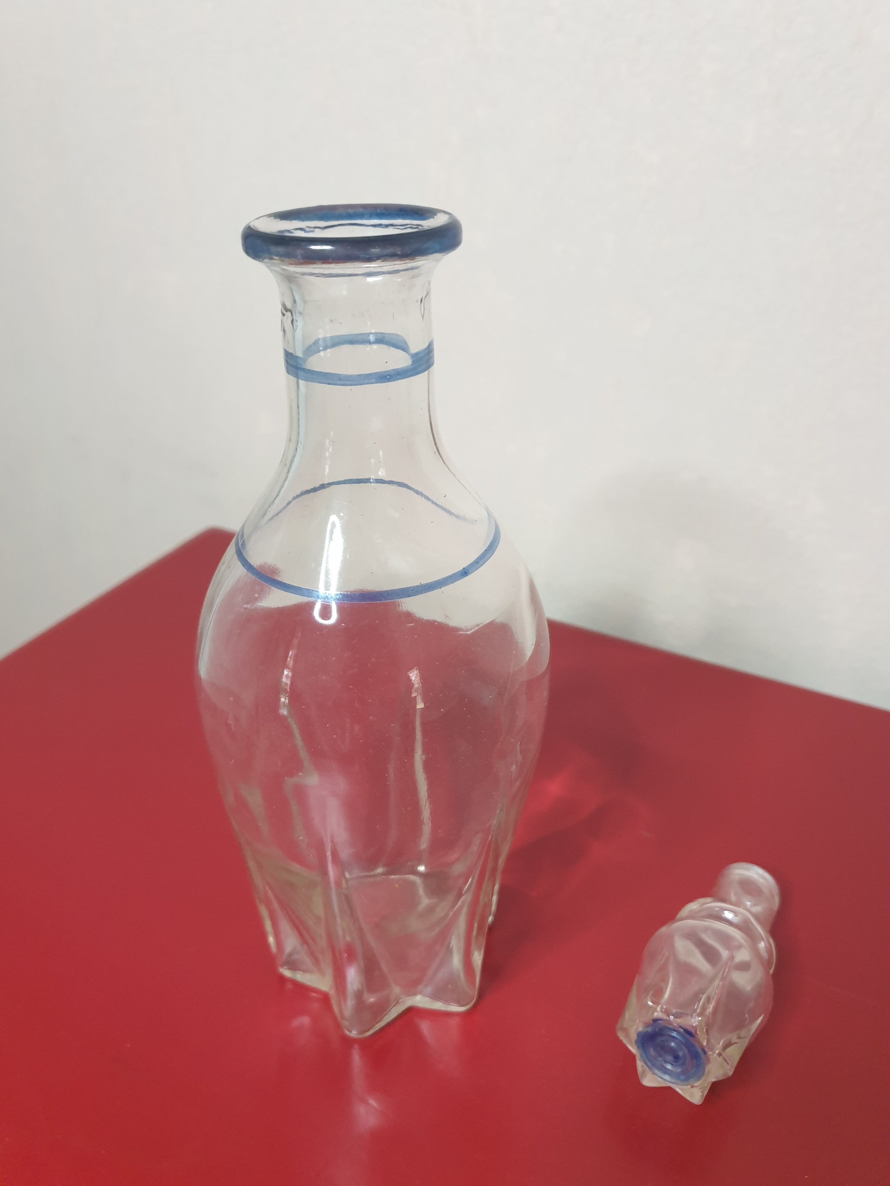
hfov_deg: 53.1
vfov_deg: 67.3
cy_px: 593
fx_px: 891
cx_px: 445
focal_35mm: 26
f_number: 1.5
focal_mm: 4.3
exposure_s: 1/43
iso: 250
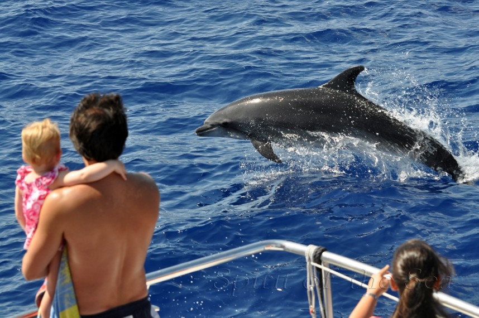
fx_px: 1395
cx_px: 240
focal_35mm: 105
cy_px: 159
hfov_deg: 19.5
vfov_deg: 13.0
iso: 200
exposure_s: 1/640
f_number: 6.3
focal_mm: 70
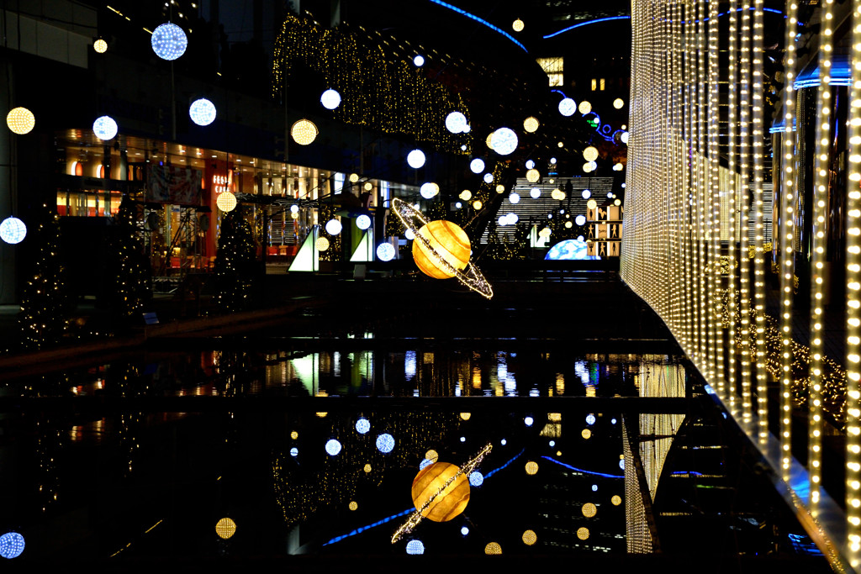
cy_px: 287
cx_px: 430
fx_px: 1674
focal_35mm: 70
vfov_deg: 19.5
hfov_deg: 28.8
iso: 3200
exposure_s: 1/160
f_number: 6.3
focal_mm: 70
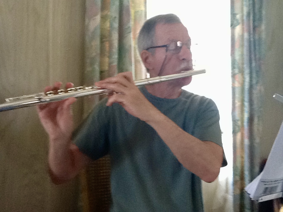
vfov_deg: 44.2
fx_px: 262
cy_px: 106
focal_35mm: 32
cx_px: 142
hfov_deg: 56.8
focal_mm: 2.03
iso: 200
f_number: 2.4
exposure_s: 1/33
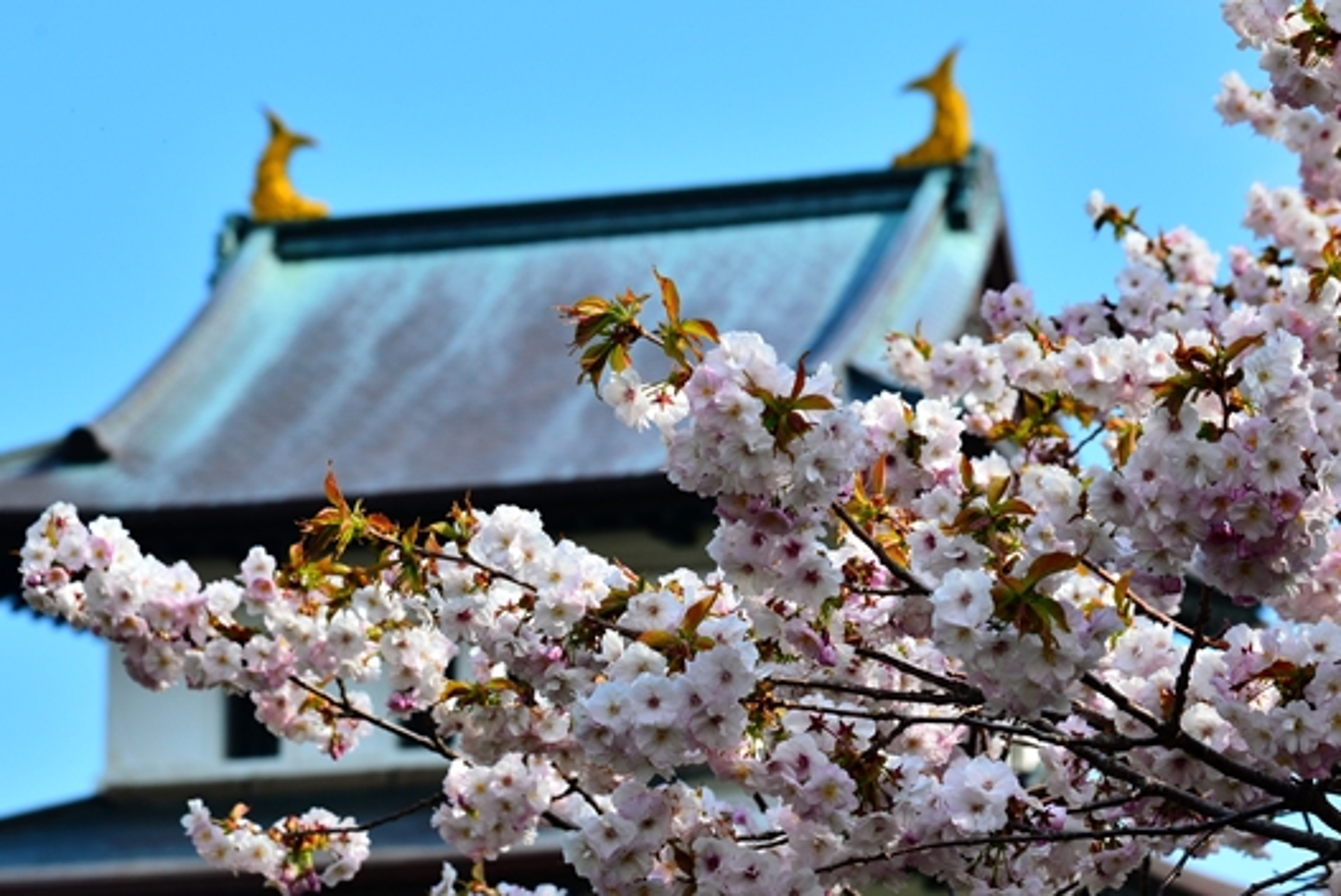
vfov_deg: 7.6
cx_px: 896
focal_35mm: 182
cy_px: 522
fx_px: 6783
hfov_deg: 11.3
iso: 200
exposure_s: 1/400
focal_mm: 120
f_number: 10
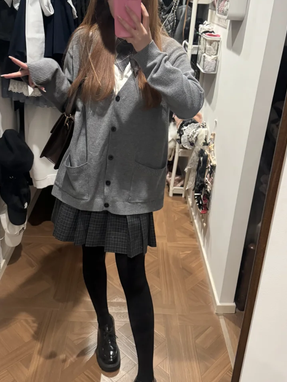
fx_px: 398
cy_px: 150
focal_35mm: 36
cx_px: 133
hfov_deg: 39.6
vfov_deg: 51.0
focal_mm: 6.76
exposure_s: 1/50
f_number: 1.78
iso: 500
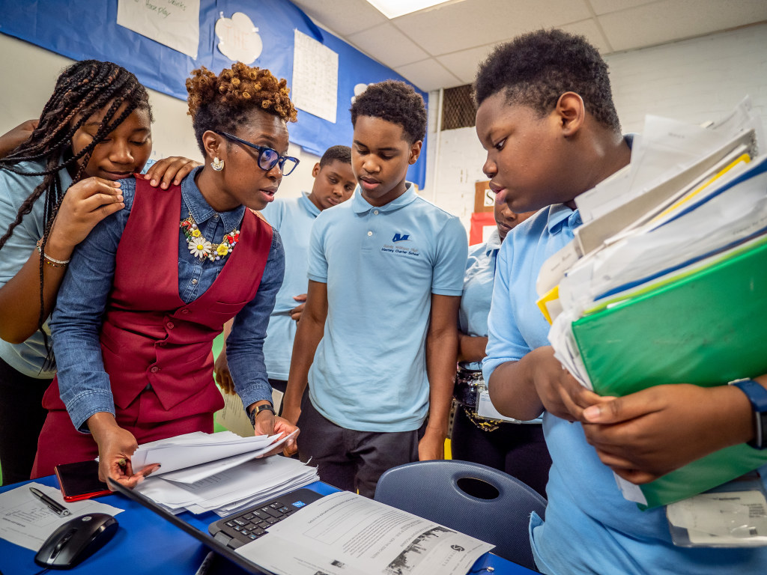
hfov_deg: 76.4
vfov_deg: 61.1
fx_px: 487
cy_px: 288
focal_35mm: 22
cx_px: 384
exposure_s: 1/250
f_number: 1.7
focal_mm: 11
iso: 640
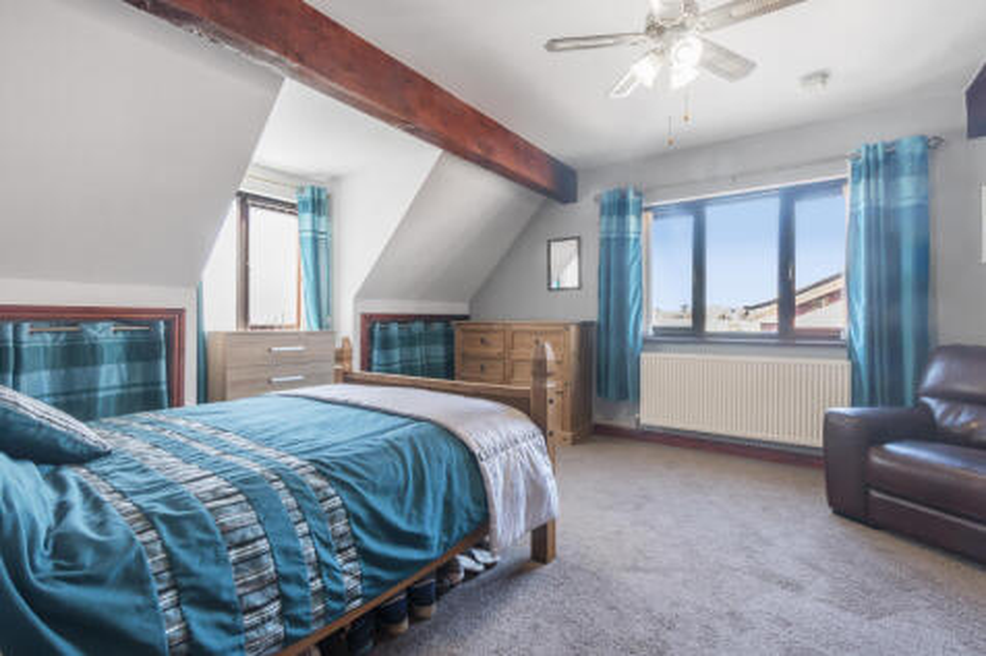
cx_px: 493
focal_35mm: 15
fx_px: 411
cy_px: 328
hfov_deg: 100.4
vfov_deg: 77.3
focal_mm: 10
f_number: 8
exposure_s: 1/2.5
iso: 100
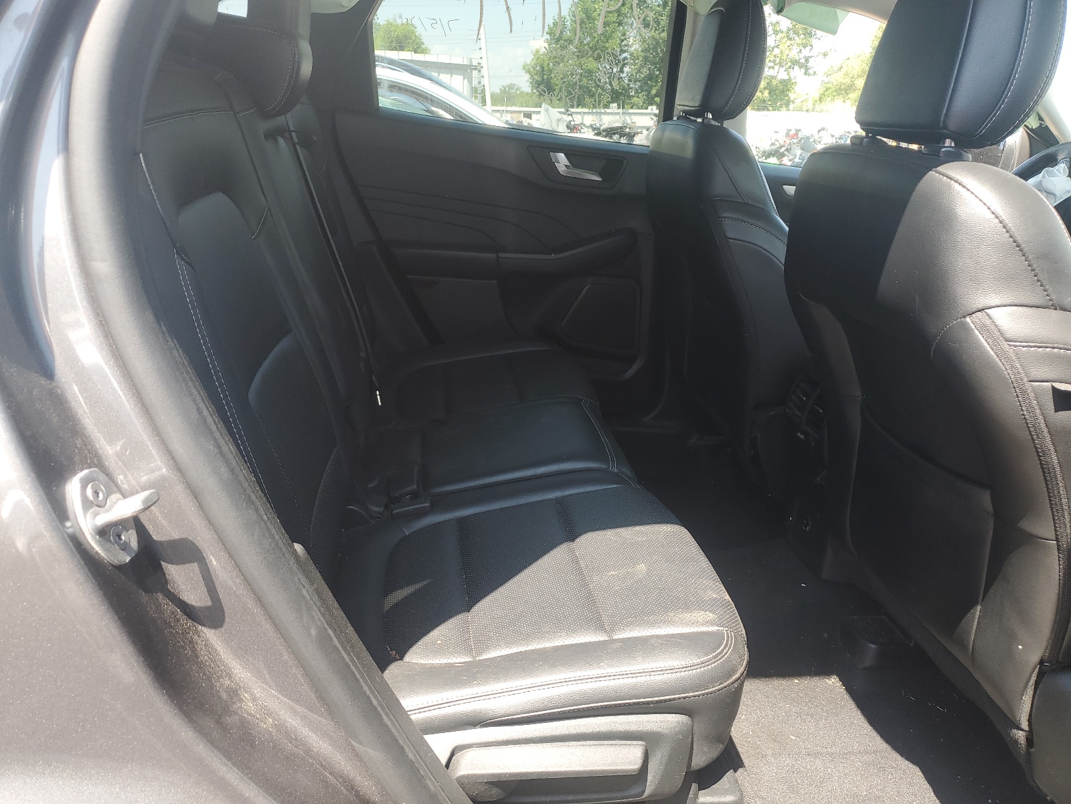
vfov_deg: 53.1
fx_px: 804
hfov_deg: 67.3
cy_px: 402
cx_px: 536
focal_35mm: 26
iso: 50
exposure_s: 1/270
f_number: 1.5
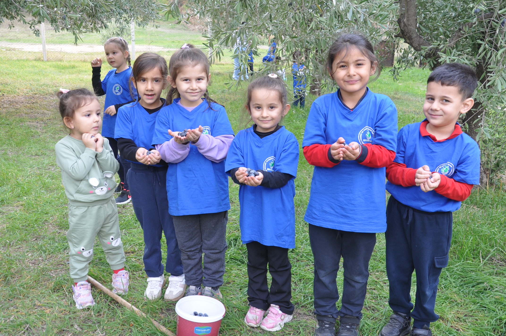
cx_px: 253
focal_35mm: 36
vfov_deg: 36.8
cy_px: 168
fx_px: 505
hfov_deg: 53.2
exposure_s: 1/40
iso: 200
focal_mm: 24
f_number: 6.3
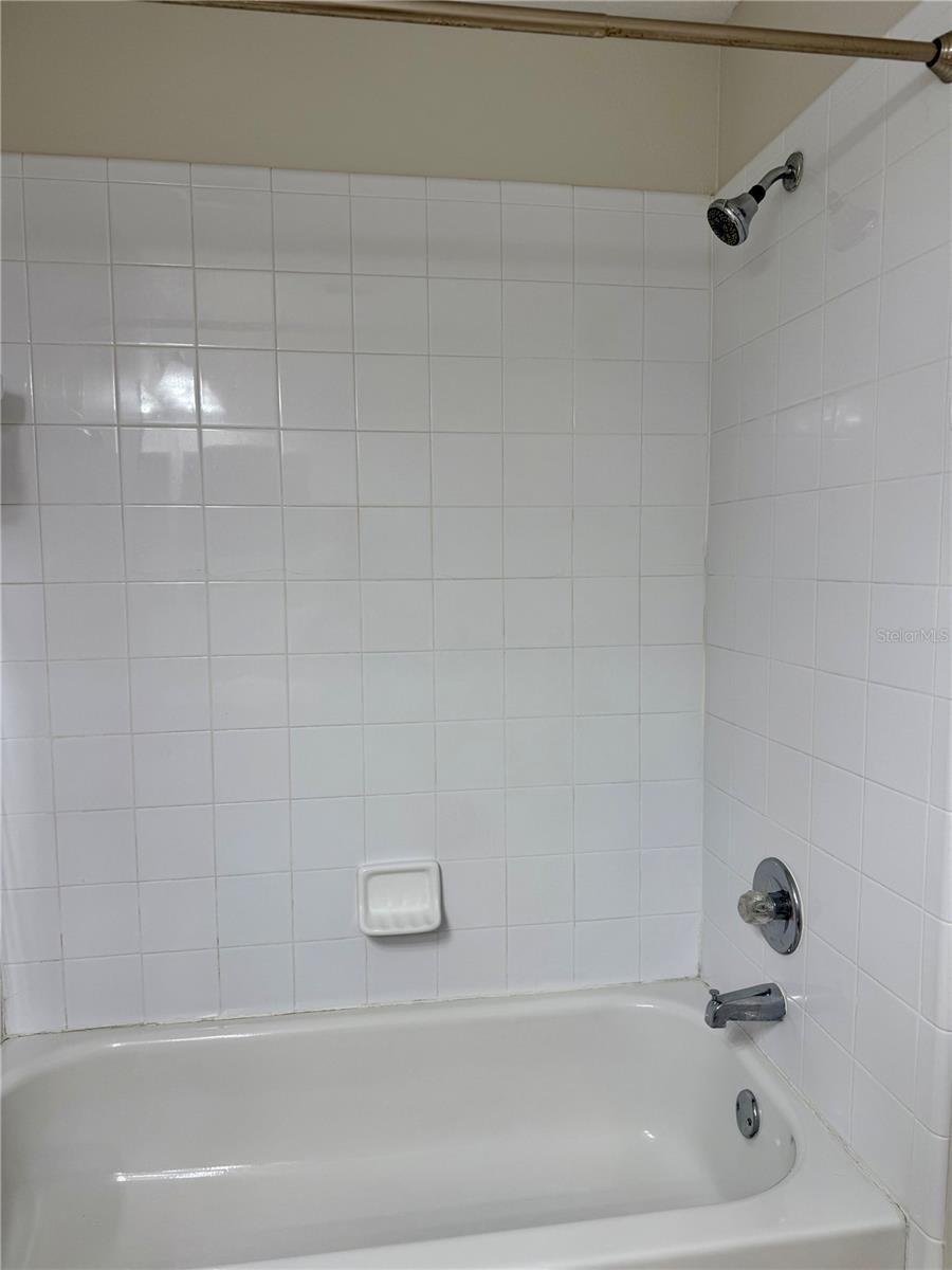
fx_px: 880
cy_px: 635
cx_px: 476
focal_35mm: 24
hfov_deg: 56.8
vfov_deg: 71.6
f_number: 1.78
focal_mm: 6.76
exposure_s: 1/120
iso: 80
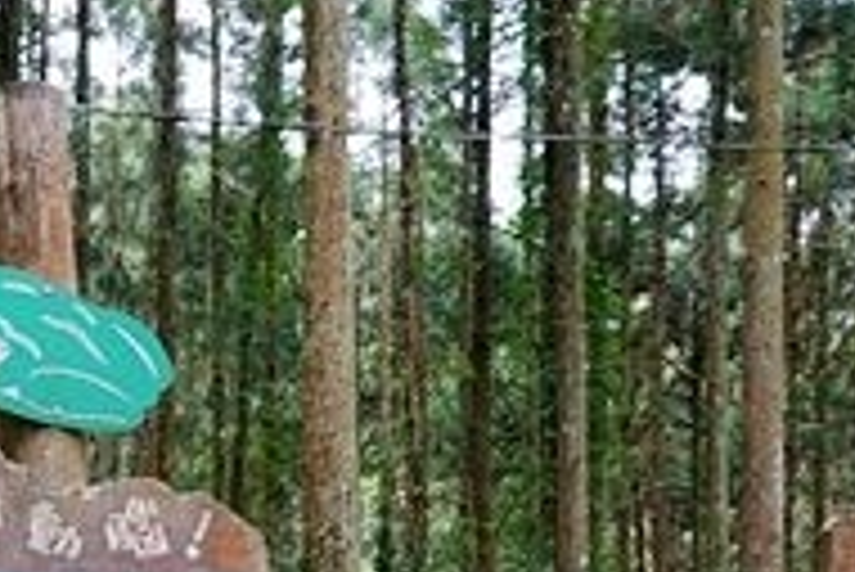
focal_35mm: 82
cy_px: 840
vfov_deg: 15.5
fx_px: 1949
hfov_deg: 23.3
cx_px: -72
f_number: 2.8
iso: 160
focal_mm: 9
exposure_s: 1/30
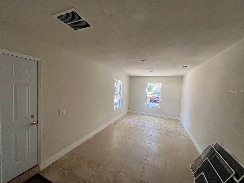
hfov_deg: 106.2
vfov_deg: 89.9
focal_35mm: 13
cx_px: 122
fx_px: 92
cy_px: 92
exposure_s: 1/120
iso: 100
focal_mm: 1.57
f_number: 1.8
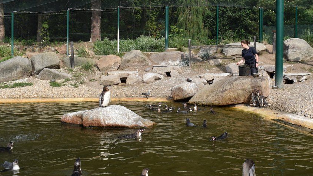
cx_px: 187
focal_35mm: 48
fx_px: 395
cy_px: 72
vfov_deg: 25.1
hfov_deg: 43.0
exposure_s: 1/320
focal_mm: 25
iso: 200
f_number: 9
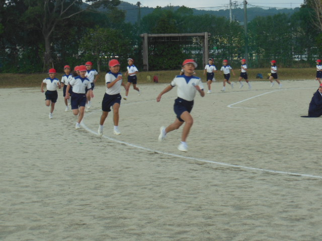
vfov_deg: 15.9
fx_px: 865
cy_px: 120
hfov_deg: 21.1
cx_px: 161
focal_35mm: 93
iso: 125
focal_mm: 16.5
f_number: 5.6
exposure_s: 1/125
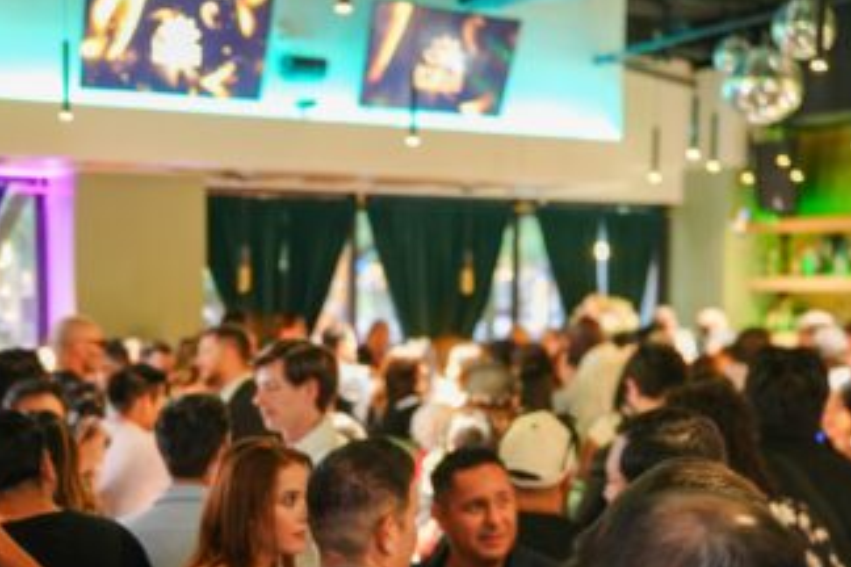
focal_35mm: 54
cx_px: 289
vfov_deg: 24.8
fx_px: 1276
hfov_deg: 36.5
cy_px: 424
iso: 1600
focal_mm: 35
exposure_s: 1/13
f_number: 2.2
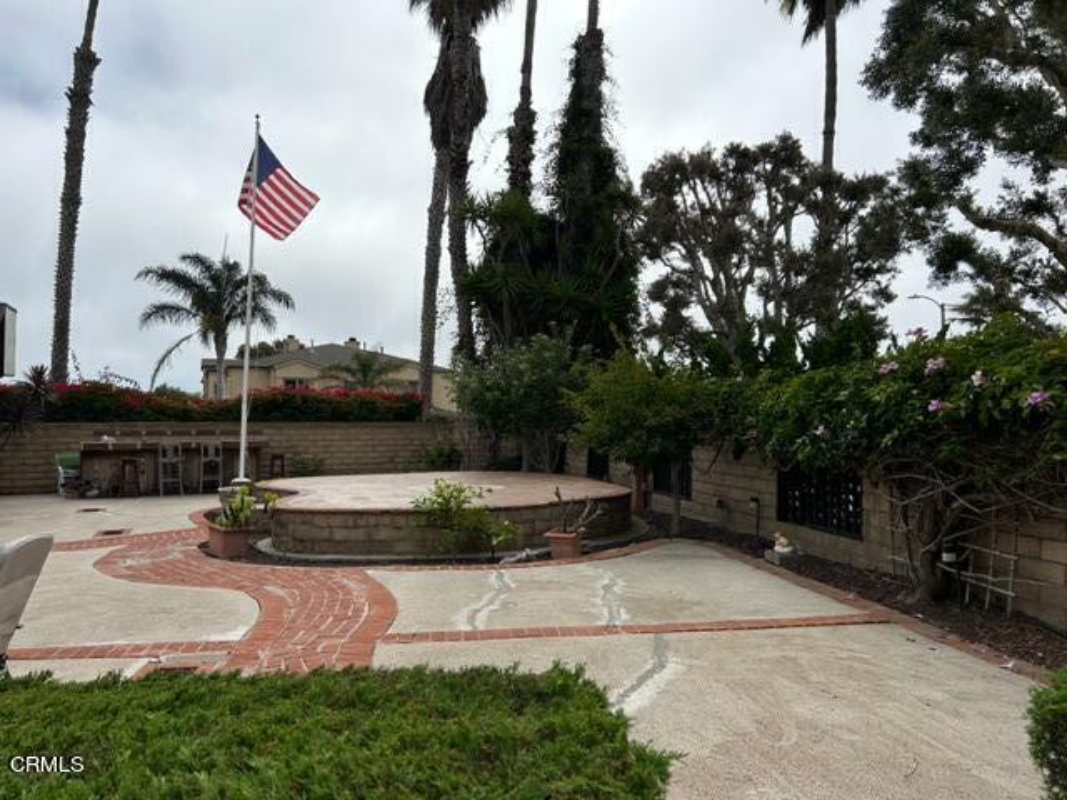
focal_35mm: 26
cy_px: 400
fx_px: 801
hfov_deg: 67.3
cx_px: 534
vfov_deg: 53.1
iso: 50
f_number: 1.5
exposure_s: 1/9434
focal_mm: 5.7
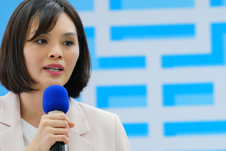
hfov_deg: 3.4
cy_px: 79
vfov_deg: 2.3
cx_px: 82
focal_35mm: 608
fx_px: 3817
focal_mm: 200
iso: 3200
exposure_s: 1/250
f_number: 4
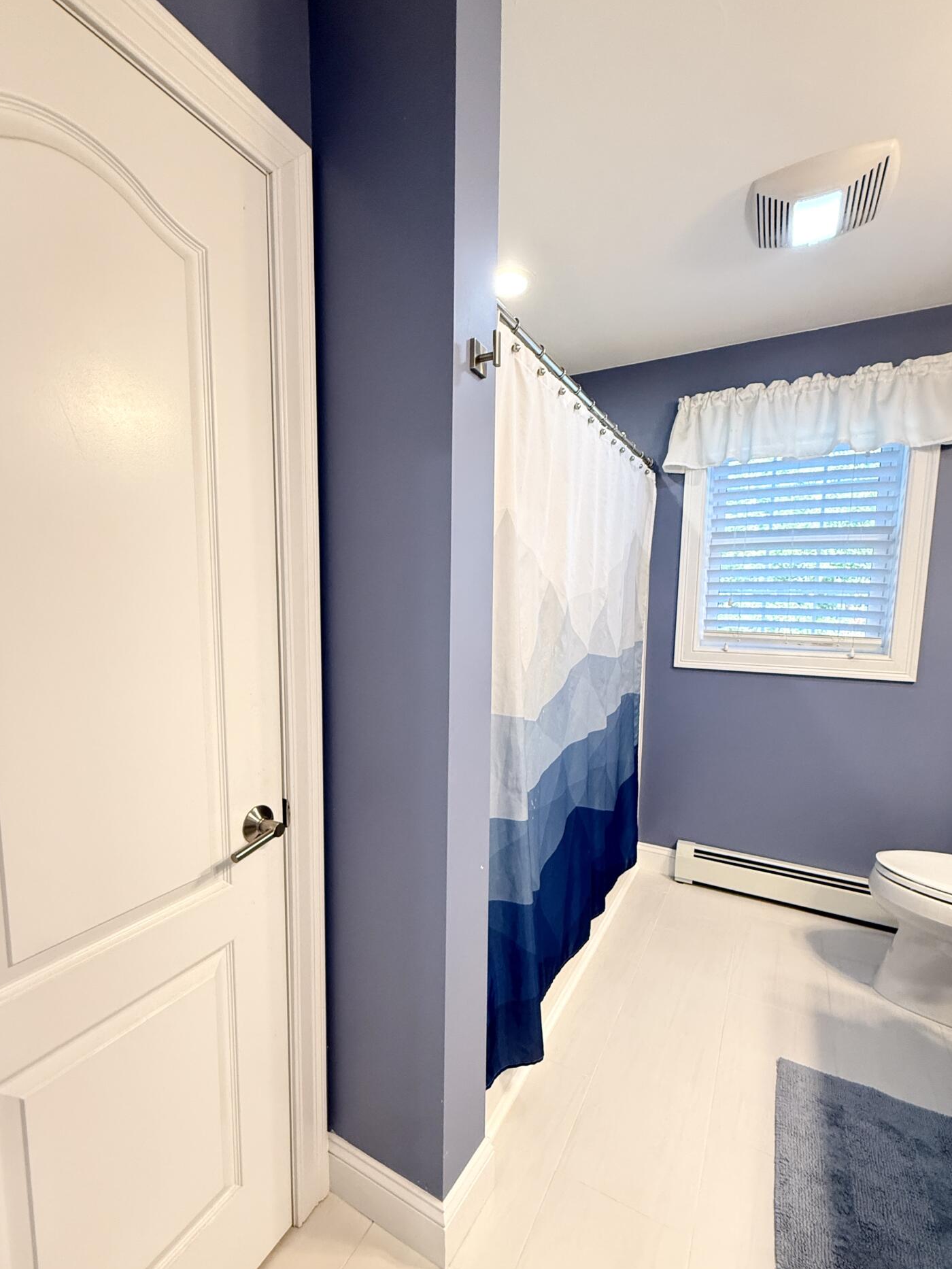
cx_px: 455
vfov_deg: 98.0
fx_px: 550
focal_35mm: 15
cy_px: 673
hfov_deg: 81.7
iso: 400
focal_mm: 2.22
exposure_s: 1/60
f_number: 2.2
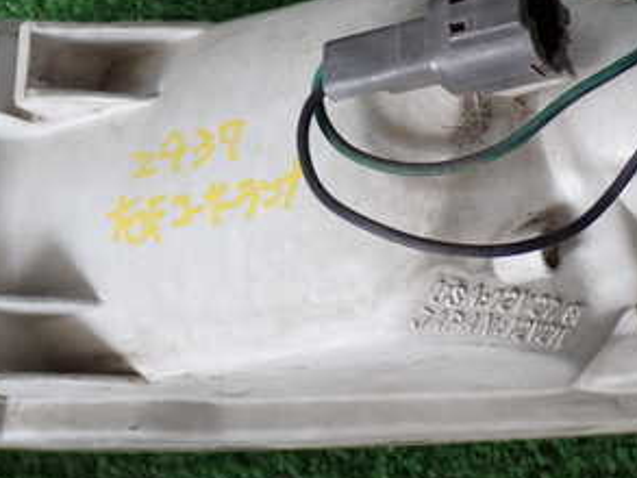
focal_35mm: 84
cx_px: 363
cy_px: 232
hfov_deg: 23.3
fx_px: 1546
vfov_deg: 17.6
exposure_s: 1/80
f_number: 2.8
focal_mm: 7.31
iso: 200
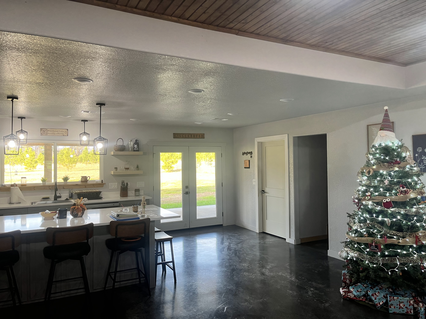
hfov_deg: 67.3
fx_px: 320
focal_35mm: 26
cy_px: 160
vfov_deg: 53.1
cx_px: 213
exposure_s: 1/60
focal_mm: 5.1
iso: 80
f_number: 1.6
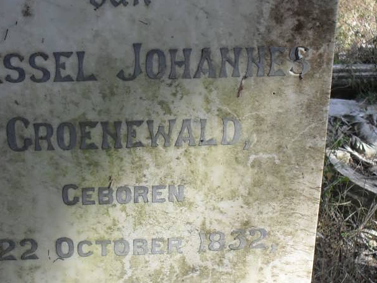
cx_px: 220
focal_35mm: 75
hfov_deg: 26.0
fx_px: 817
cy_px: 168
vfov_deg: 19.6
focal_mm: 6.3
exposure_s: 1/180
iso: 80
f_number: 2.8
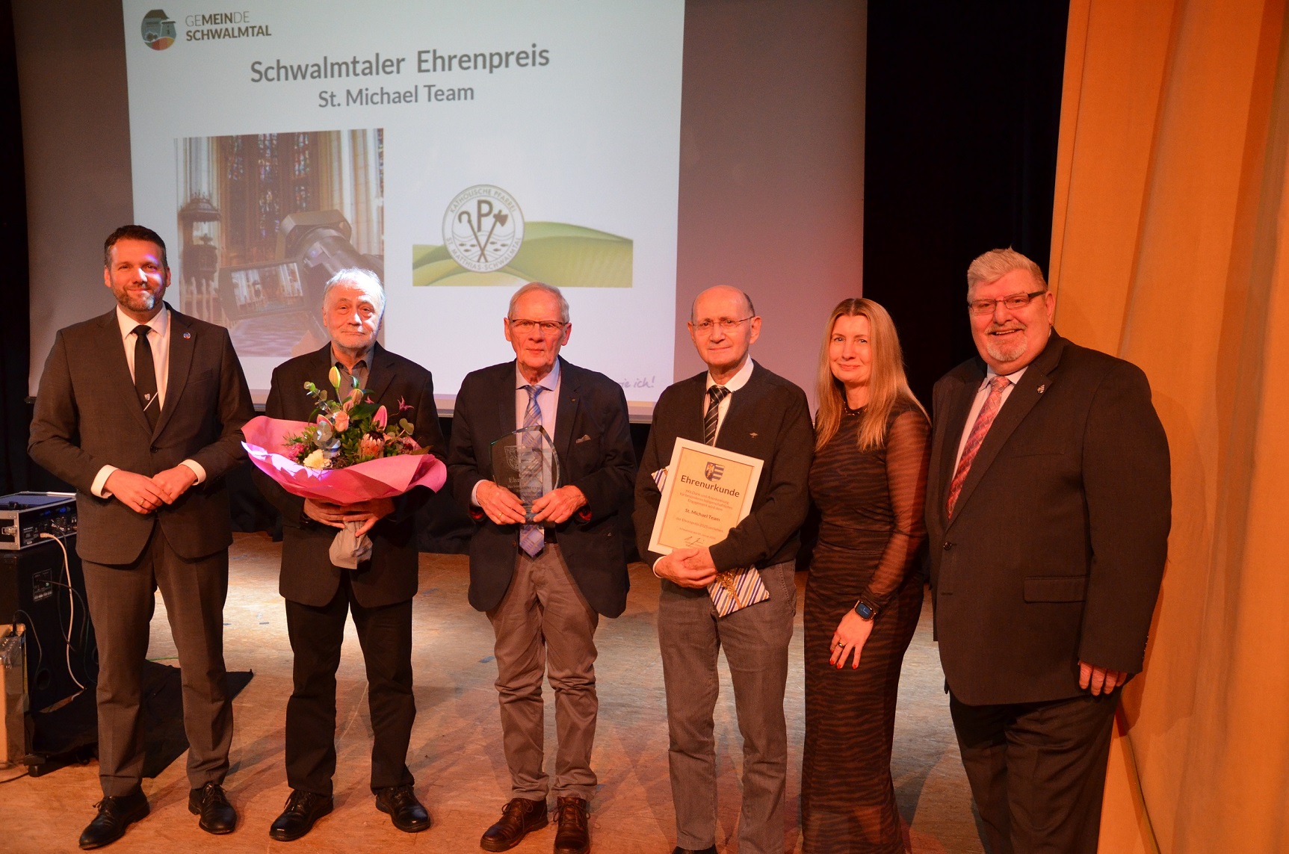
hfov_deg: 57.3
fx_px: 1179
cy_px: 427
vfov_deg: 39.8
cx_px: 644
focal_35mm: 33
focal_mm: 22
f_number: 3.8
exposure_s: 1/160
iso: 1600
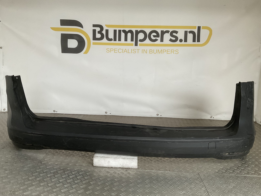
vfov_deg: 48.2
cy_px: 98
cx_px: 130
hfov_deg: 61.7
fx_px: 219
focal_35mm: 29
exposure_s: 1/50
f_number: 1.8
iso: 125
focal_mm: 3
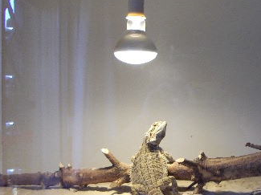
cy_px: 111
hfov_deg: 27.6
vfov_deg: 21.3
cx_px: 211
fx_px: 520
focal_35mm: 69
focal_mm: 5.8
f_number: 2.6
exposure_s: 1/144
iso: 157
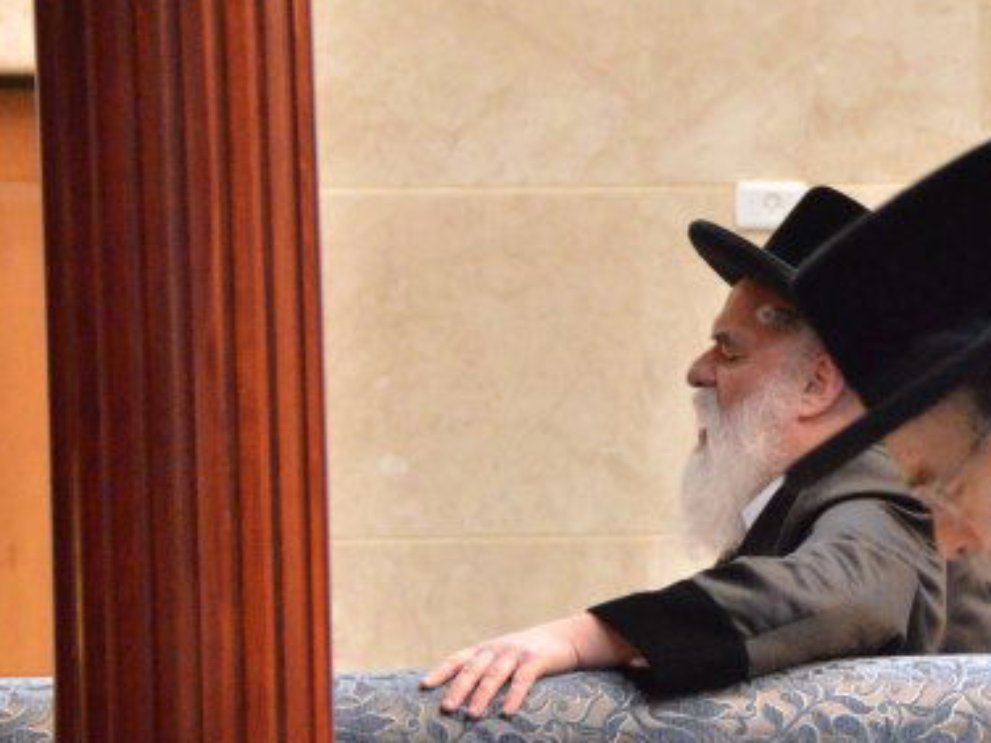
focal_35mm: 392
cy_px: 696
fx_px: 11222
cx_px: 1052
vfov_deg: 3.8
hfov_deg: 5.0
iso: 3200
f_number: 5.6
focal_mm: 100
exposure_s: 1/100
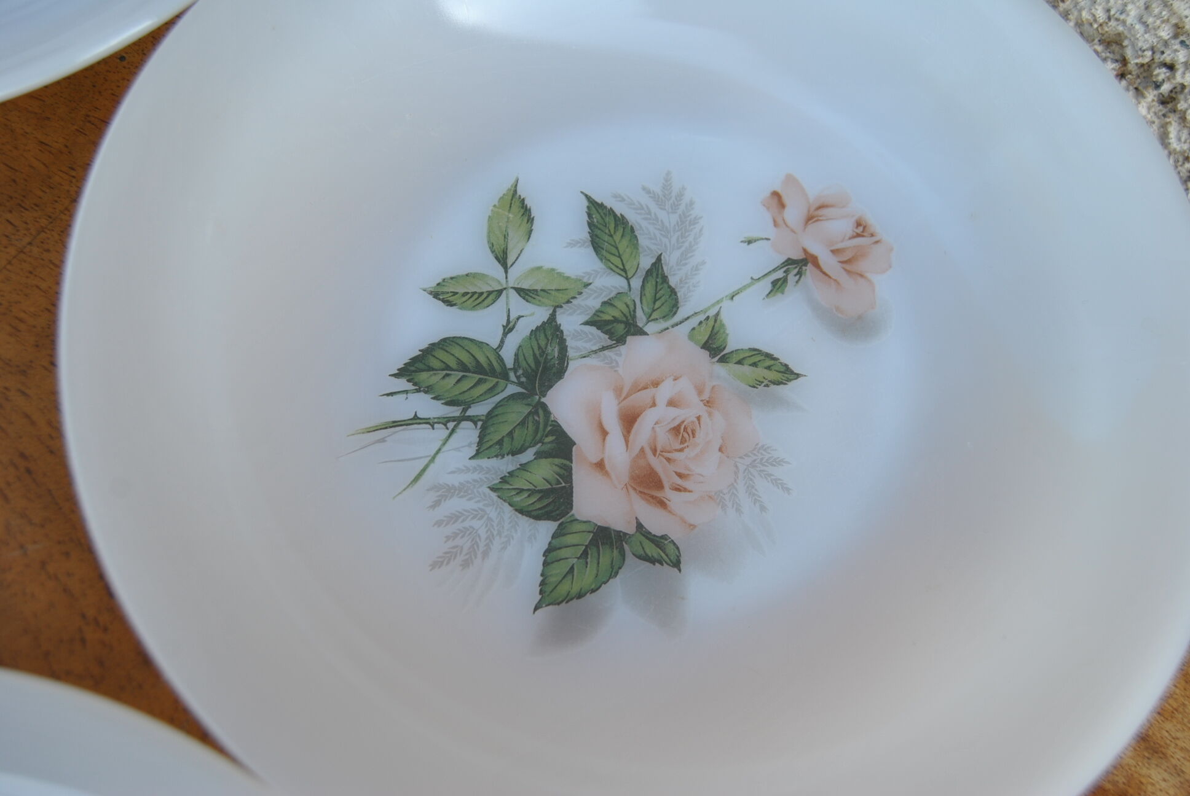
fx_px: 1142
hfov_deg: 55.0
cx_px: 595
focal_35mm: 34
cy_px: 398
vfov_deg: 38.5
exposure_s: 1/125
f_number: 5.6
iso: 140
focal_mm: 23
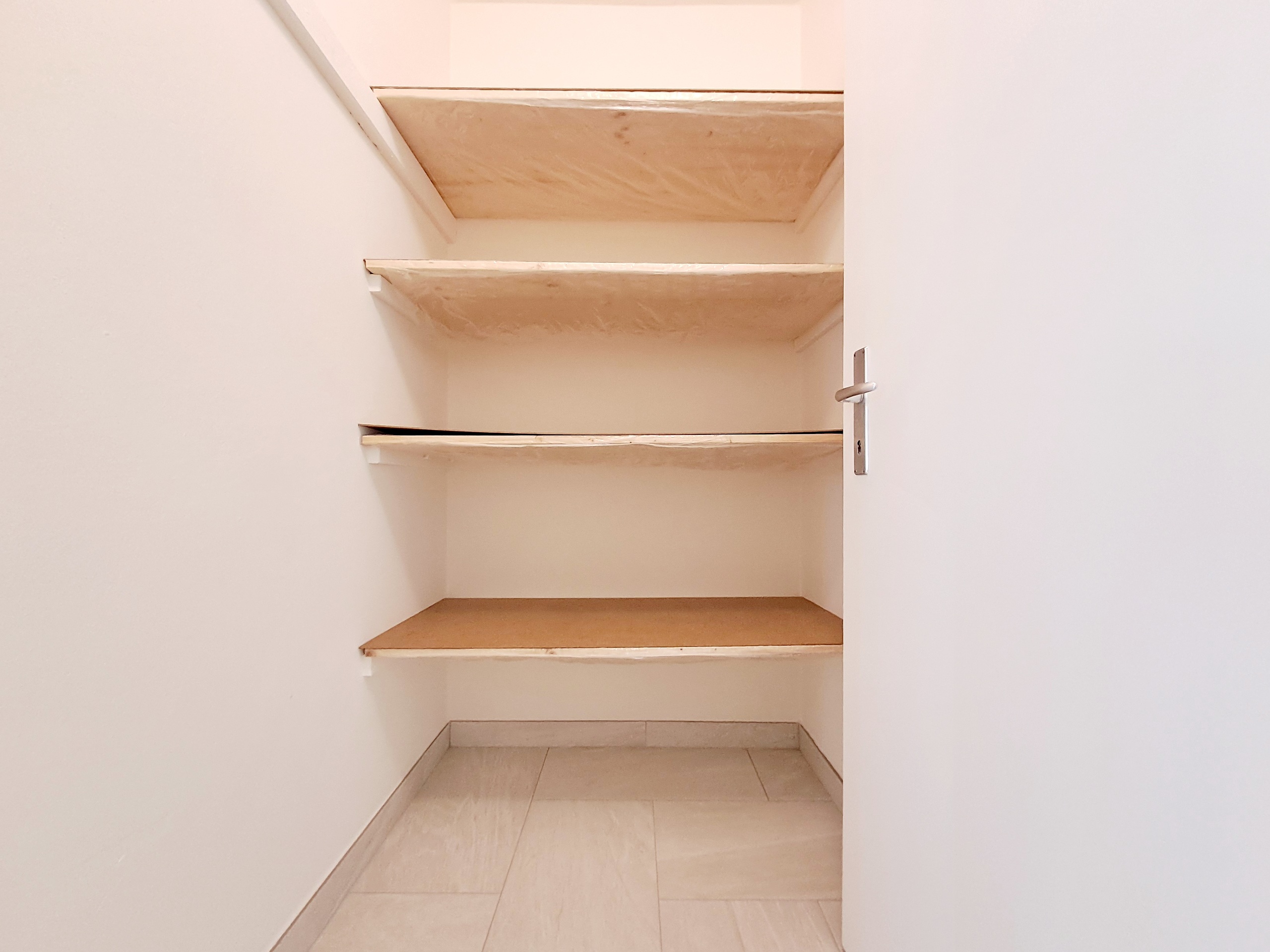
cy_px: 476
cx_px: 635
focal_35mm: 13
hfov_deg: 106.2
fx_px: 477
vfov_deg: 89.9
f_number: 2.2
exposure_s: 1/33
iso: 200
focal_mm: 1.42
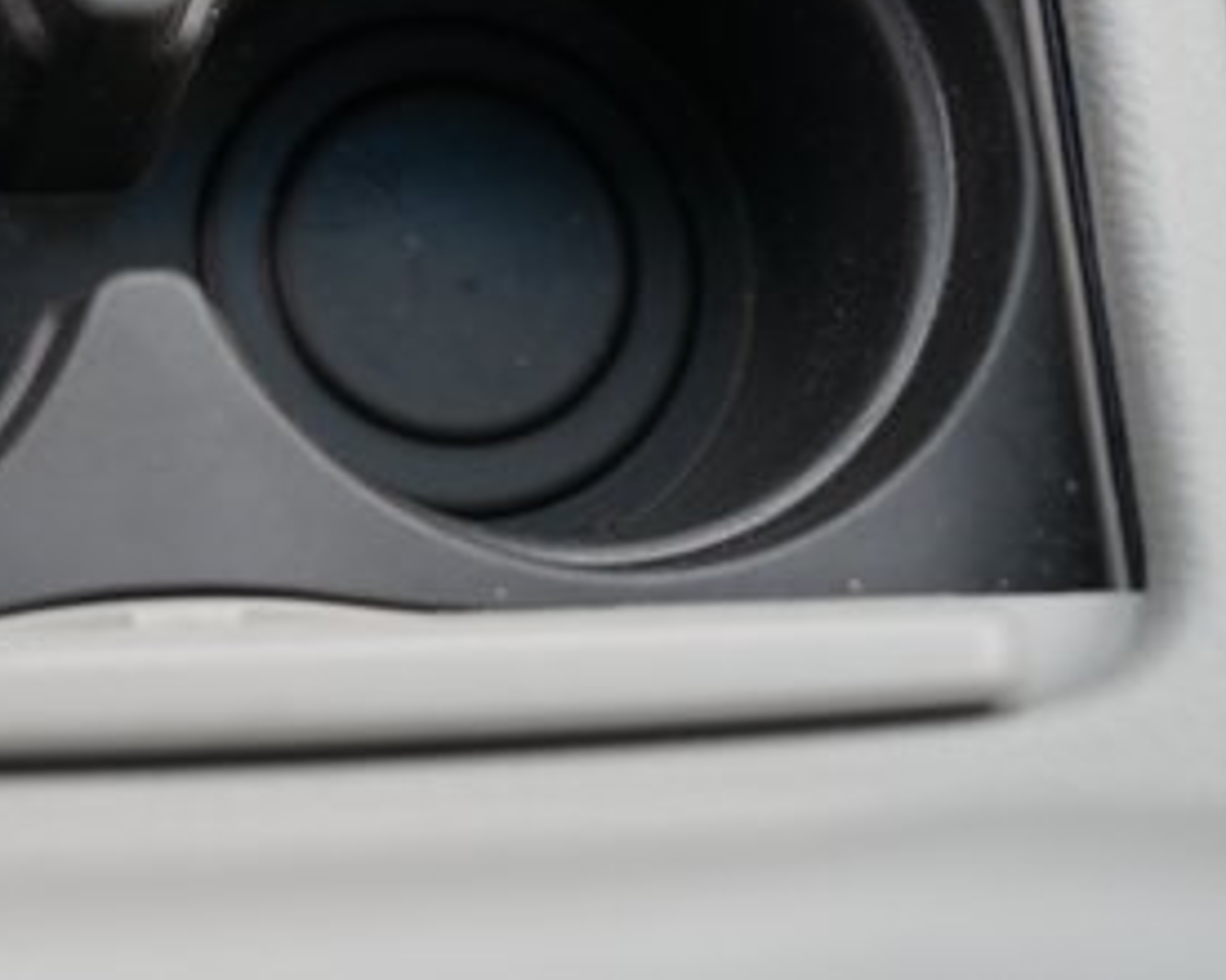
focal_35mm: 83
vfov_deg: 18.1
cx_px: 45
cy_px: 33
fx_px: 3012
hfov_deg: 22.3
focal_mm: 38
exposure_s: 1/60
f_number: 4
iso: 200
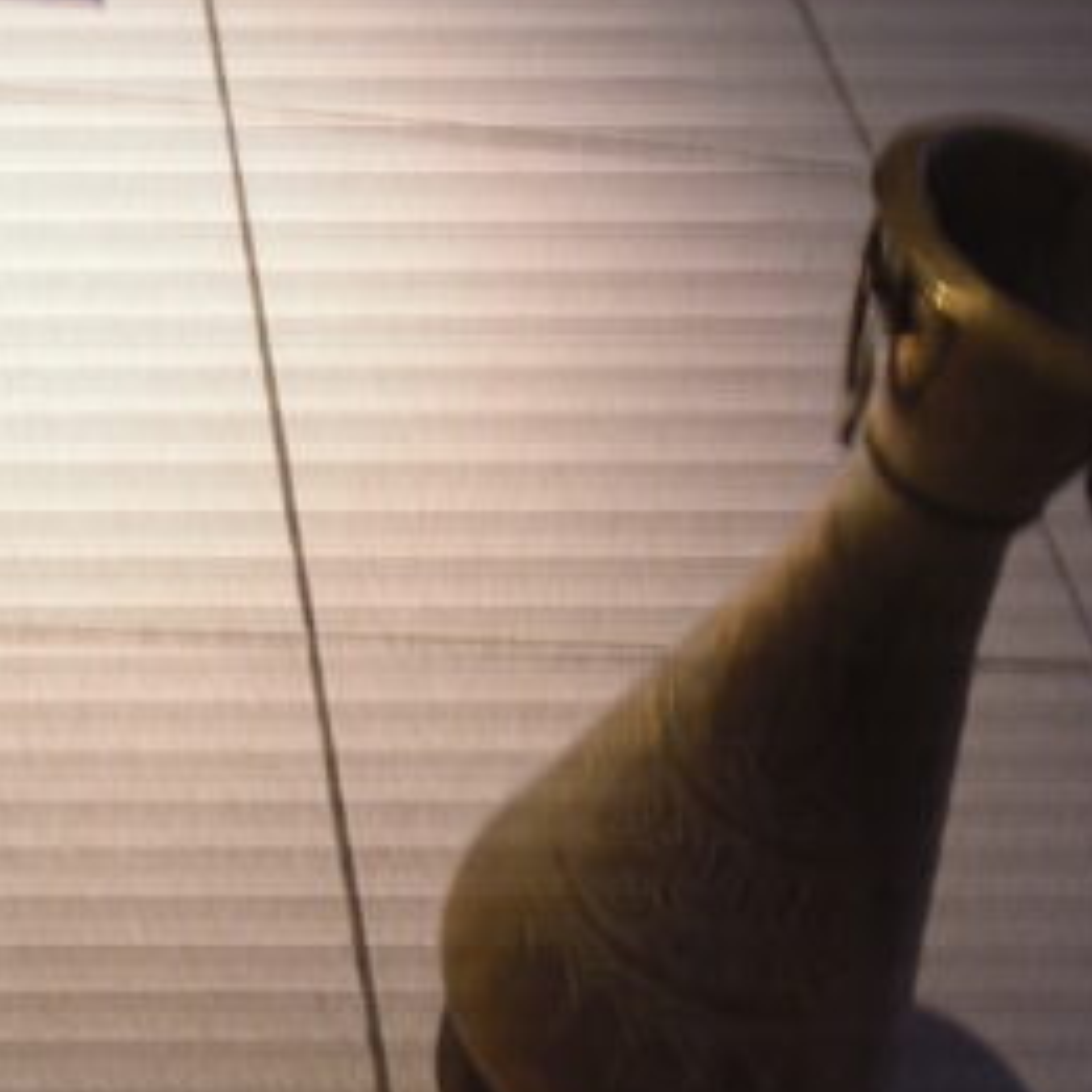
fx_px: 2356
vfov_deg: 25.9
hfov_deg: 26.1
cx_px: 649
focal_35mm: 66
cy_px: 780
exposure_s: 1/2
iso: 64
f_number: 2.7
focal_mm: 6.2
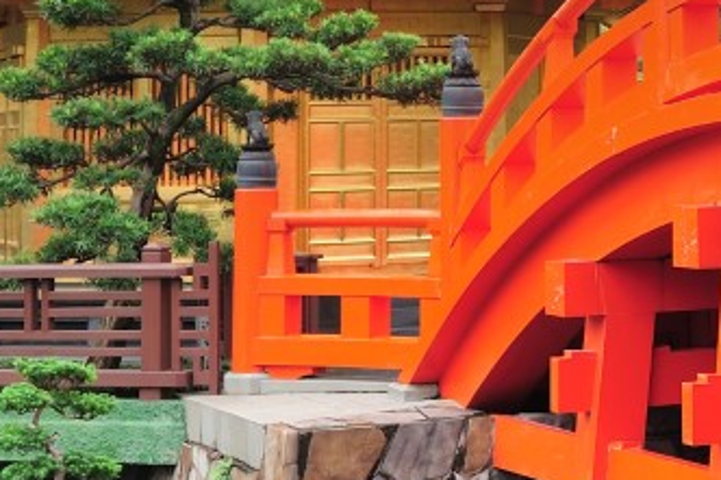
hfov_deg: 16.0
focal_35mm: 123
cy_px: -88
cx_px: 856
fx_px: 2462
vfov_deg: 10.9
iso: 200
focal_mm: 34
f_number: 6.7
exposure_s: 1/750
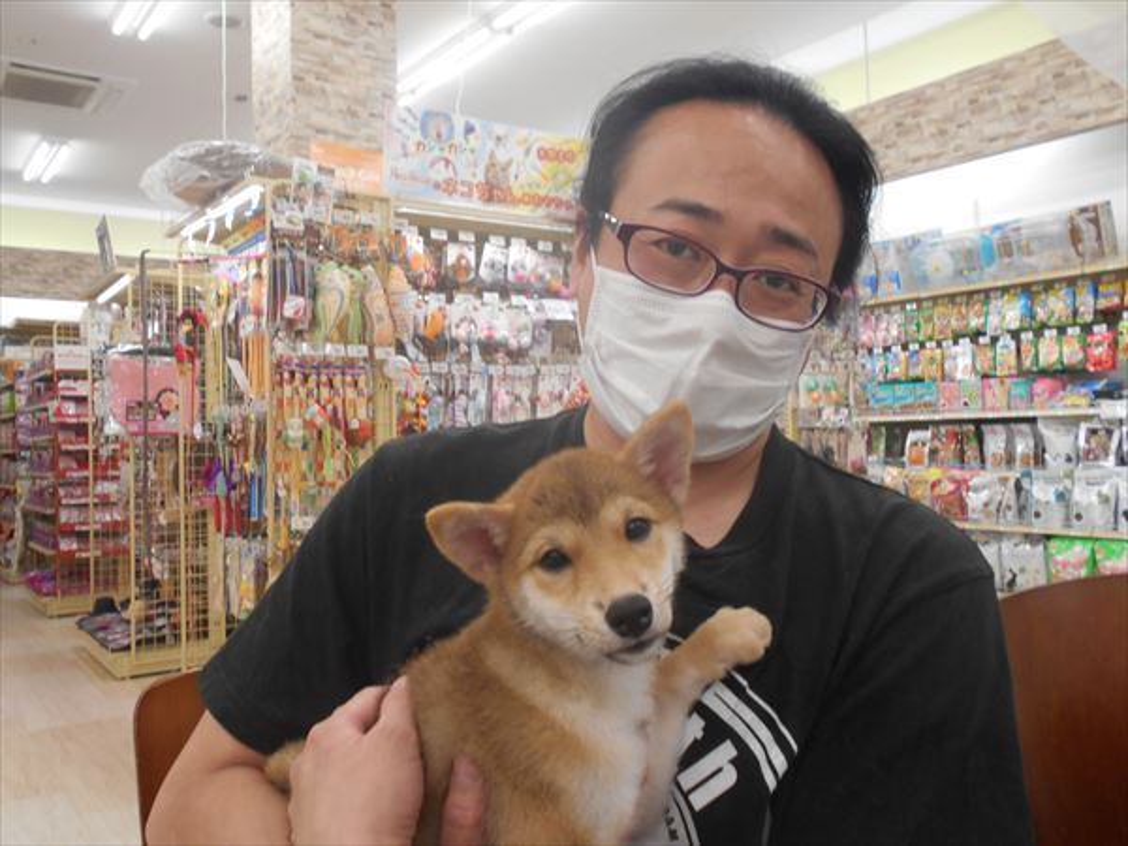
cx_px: 564
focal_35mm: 30
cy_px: 423
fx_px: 978
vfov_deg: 46.8
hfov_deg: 60.0
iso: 180
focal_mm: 5.1
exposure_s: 1/30
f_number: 3.4
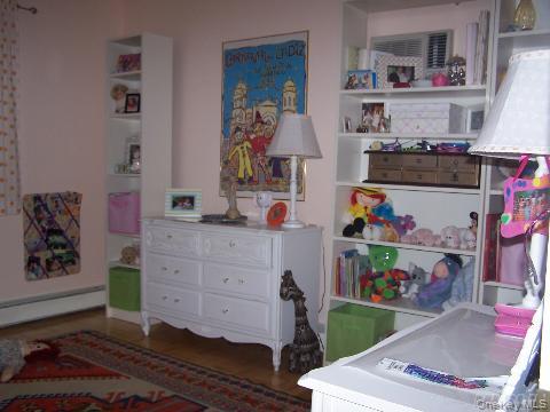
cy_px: 206
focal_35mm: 38
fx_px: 604
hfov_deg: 49.0
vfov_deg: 37.7
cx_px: 275
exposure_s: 1/60
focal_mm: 6.3
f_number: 2.8
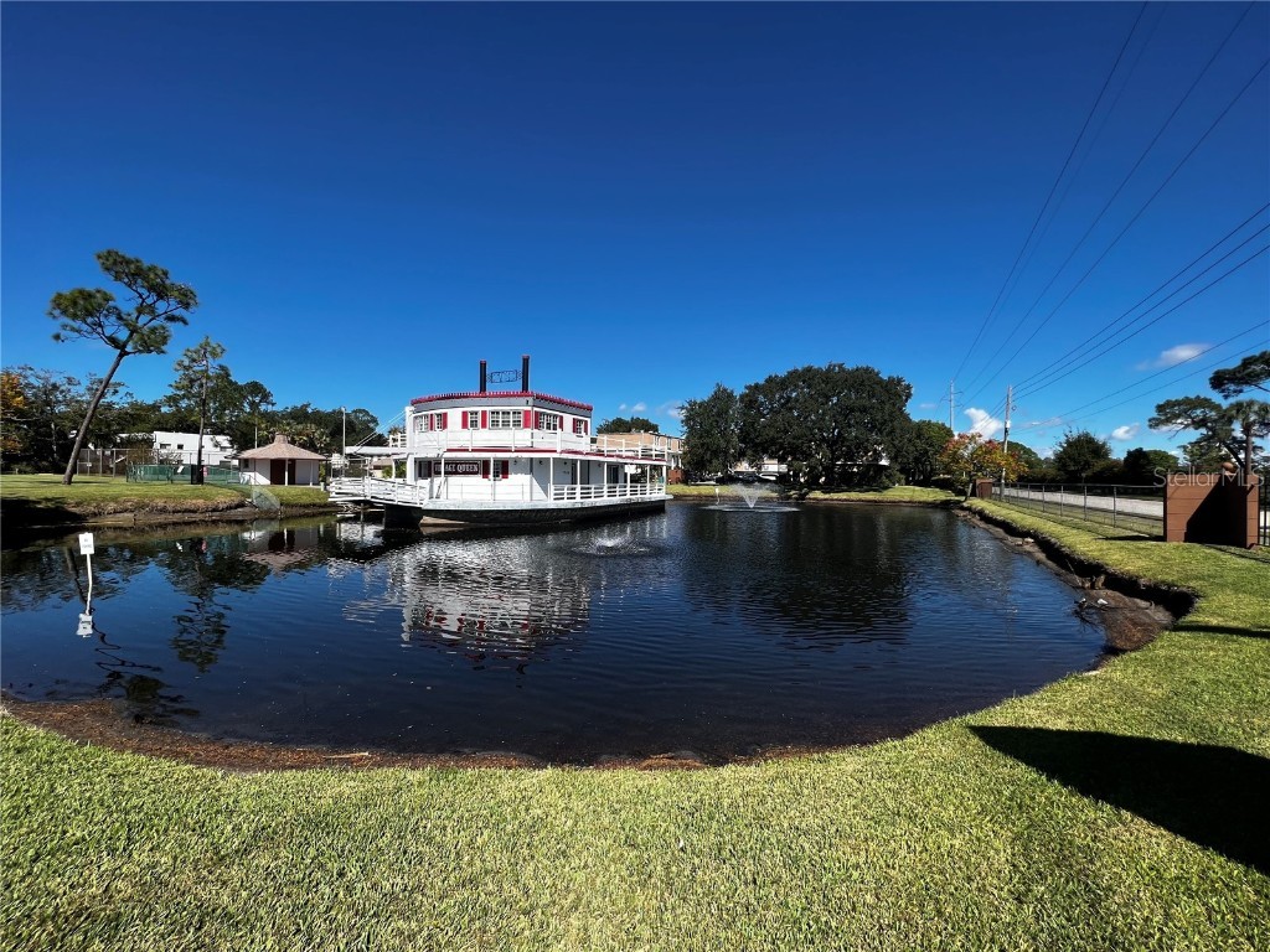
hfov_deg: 106.2
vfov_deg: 89.9
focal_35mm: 13
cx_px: 635
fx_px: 477
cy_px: 476
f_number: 1.8
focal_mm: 1.57
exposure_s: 1/1908
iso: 32
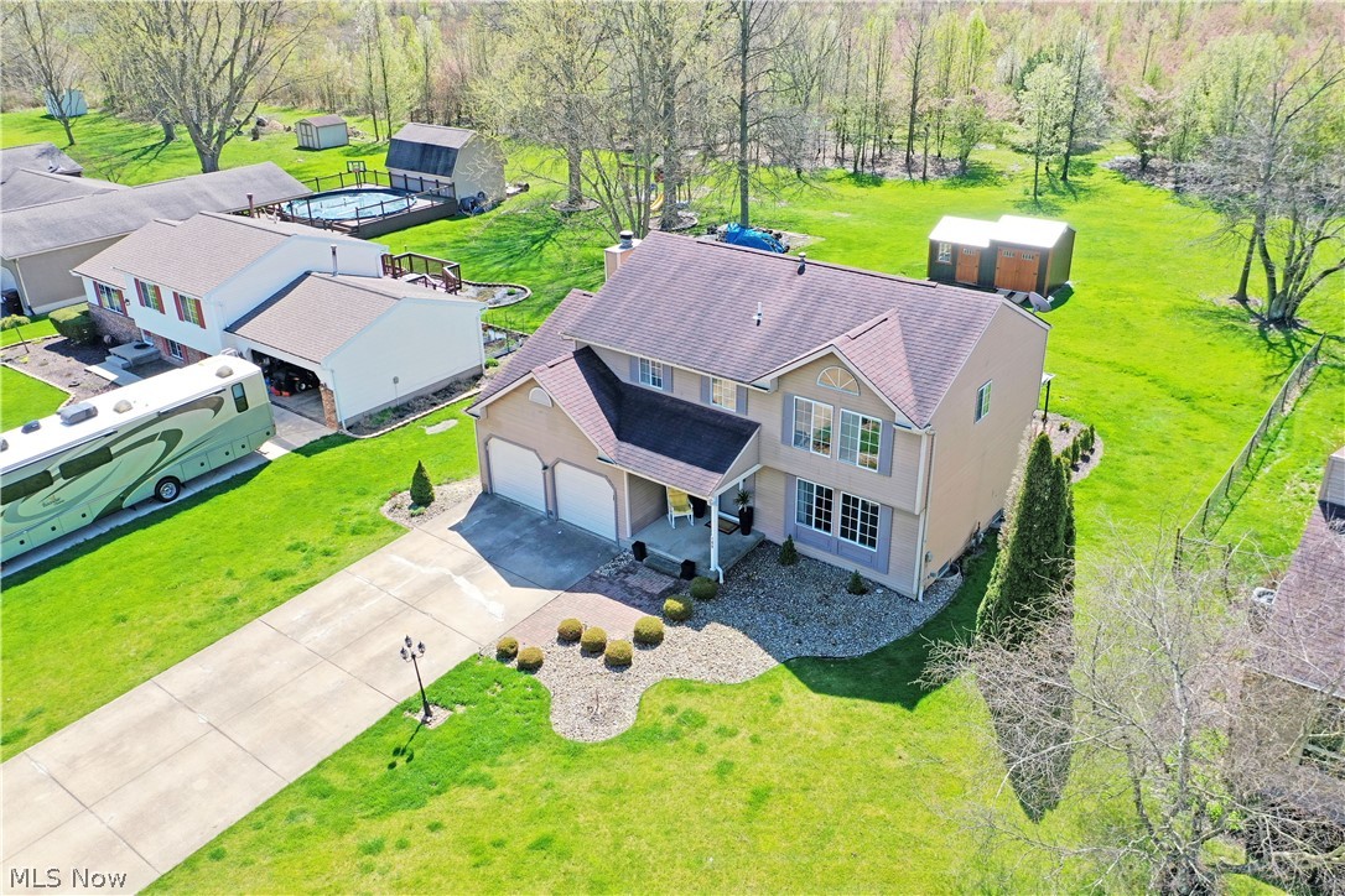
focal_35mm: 28
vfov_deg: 46.4
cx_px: 672
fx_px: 1046
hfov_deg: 65.5
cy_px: 448
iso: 100
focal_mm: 10.26
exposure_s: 1/120
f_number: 4.5
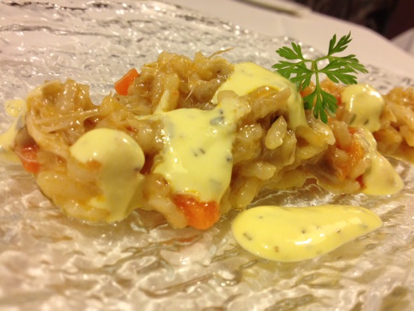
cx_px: 211
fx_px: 431
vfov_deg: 39.7
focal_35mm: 36
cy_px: 153
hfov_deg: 51.3
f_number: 2.4
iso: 160
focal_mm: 4.28
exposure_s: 1/20
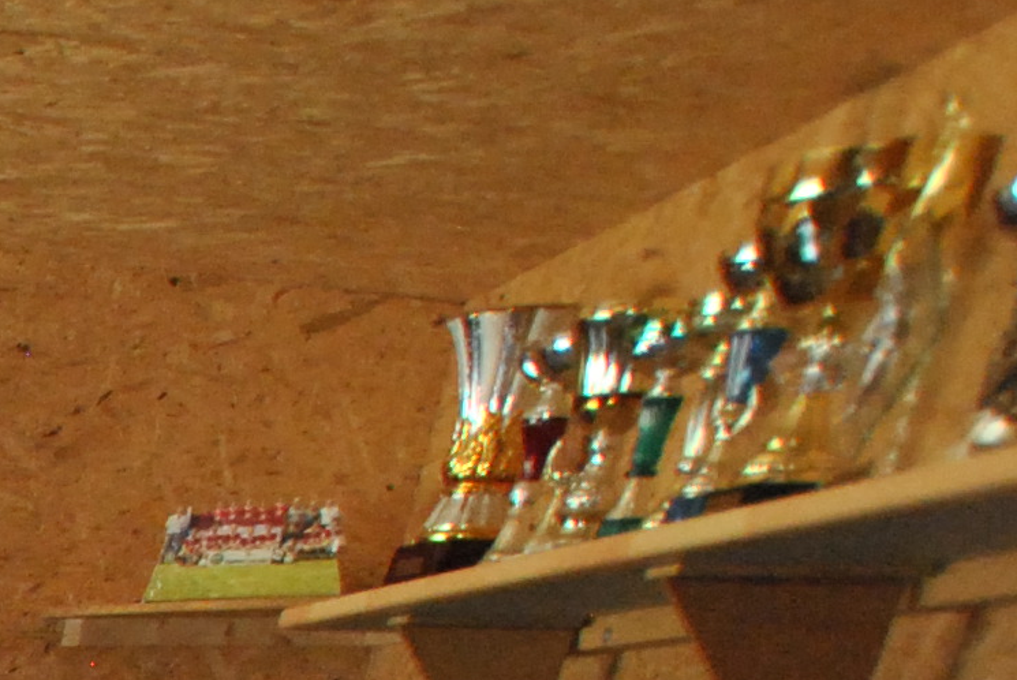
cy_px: 1592
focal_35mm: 78
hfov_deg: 13.9
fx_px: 2205
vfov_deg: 13.4
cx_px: -1604
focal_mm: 10
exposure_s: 1/30
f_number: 4.5
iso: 800
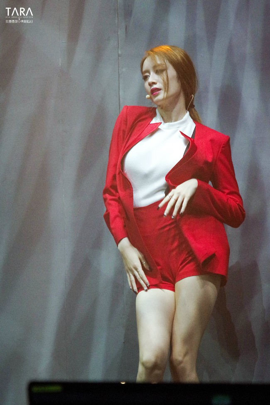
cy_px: 202
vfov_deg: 4.1
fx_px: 5621
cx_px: 135
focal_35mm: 500
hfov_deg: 2.8
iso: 3200
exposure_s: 1/320
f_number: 6.3
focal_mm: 500
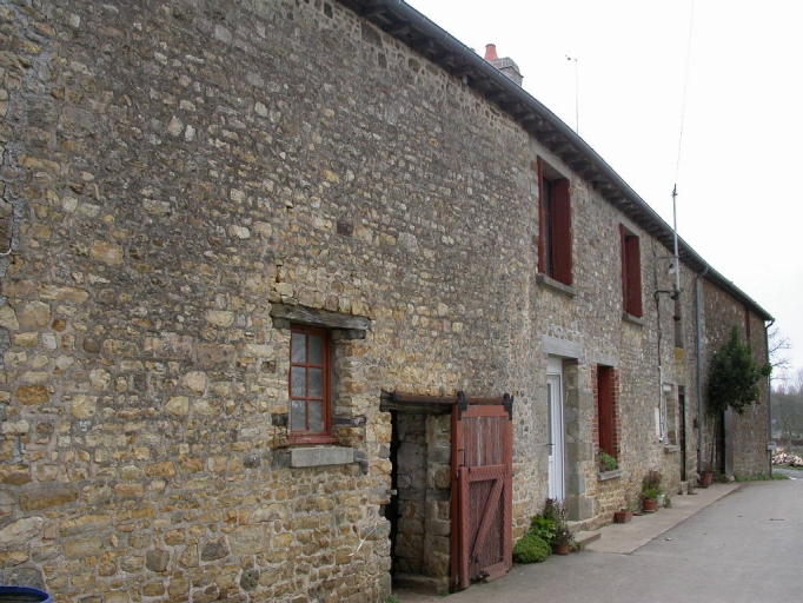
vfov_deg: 37.7
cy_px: 302
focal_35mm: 38
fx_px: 882
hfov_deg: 49.0
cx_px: 402
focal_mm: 7.85
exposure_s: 1/114
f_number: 4.2
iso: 100
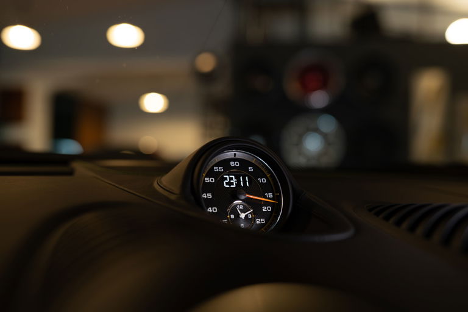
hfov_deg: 54.4
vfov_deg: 37.9
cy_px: 156
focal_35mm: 35
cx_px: 234
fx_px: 455
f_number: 2.8
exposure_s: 1/50
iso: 1250
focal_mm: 35
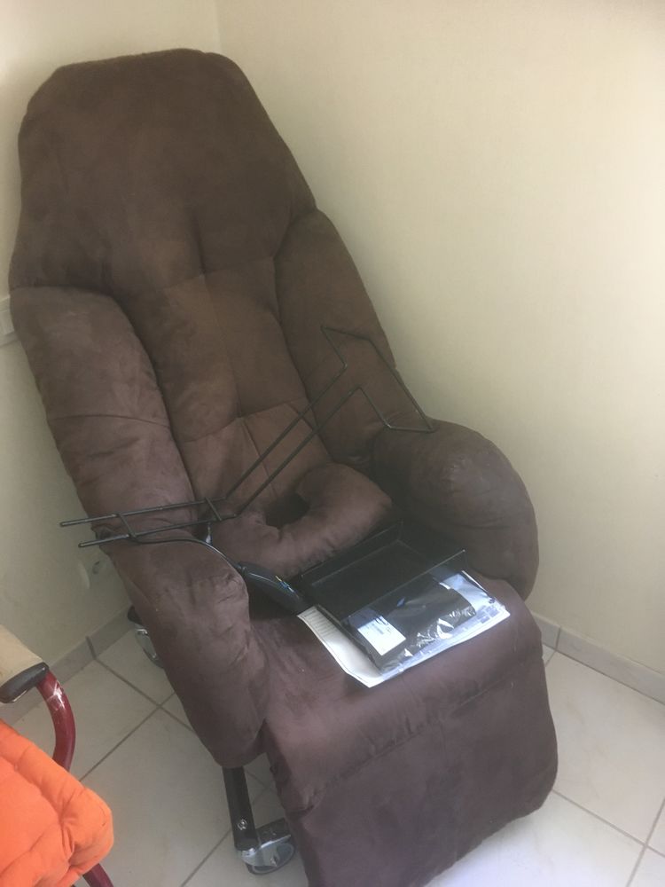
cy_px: 444
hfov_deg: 48.2
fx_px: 743
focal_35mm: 29
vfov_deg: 61.7
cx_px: 332
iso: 200
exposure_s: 1/33
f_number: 2.2
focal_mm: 4.15
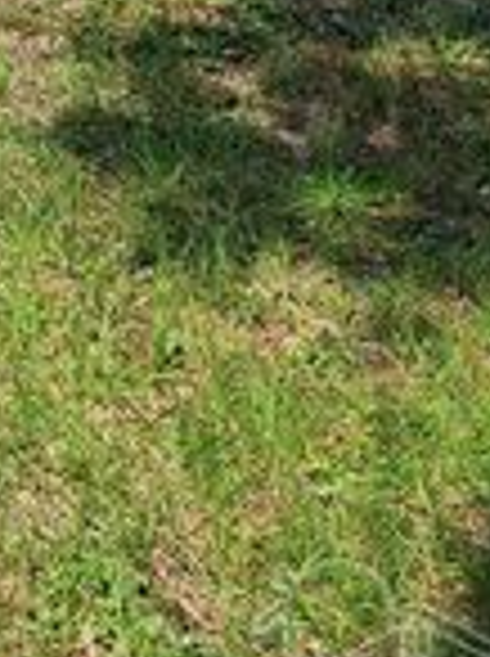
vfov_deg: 13.7
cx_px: -521
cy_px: -727
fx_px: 2253
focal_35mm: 119
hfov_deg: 11.1
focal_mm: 5.4
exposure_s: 1/1525
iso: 40
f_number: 1.8
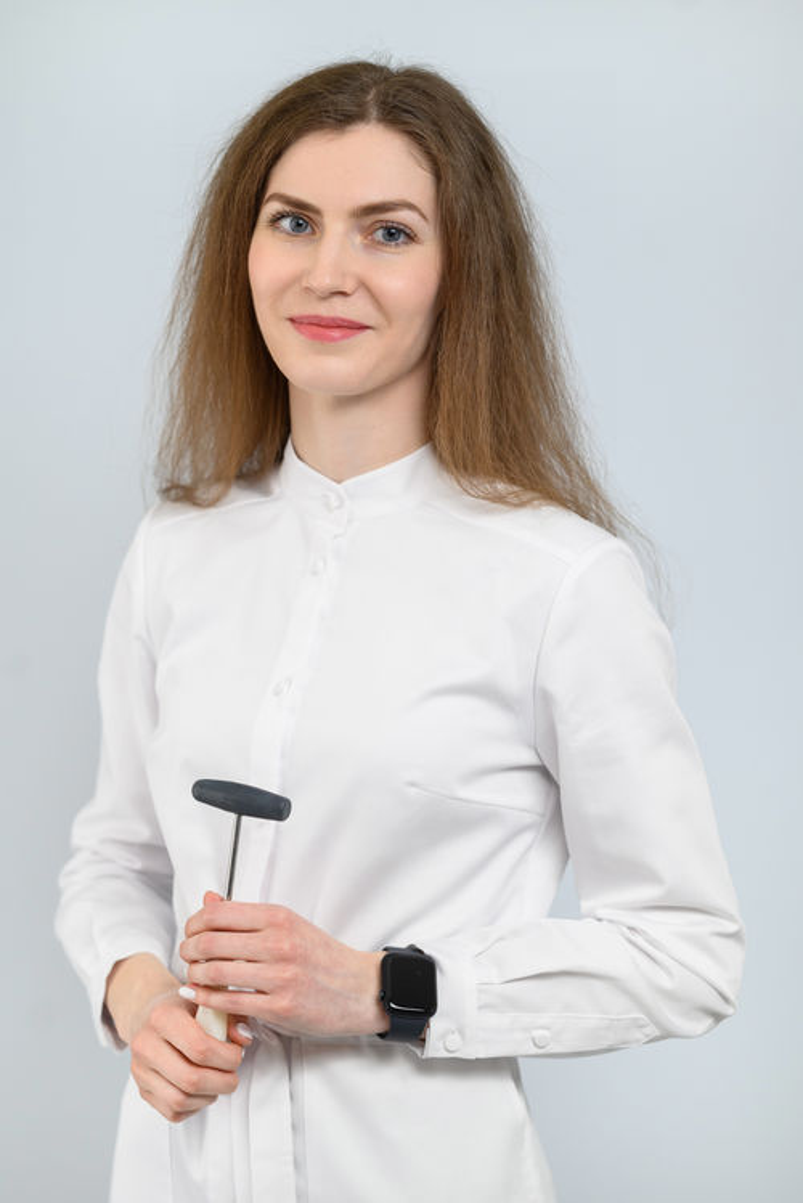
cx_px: 402
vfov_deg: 23.9
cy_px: 602
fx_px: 2841
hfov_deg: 16.1
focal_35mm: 85
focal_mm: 85
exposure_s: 1/160
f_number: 3.2
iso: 500
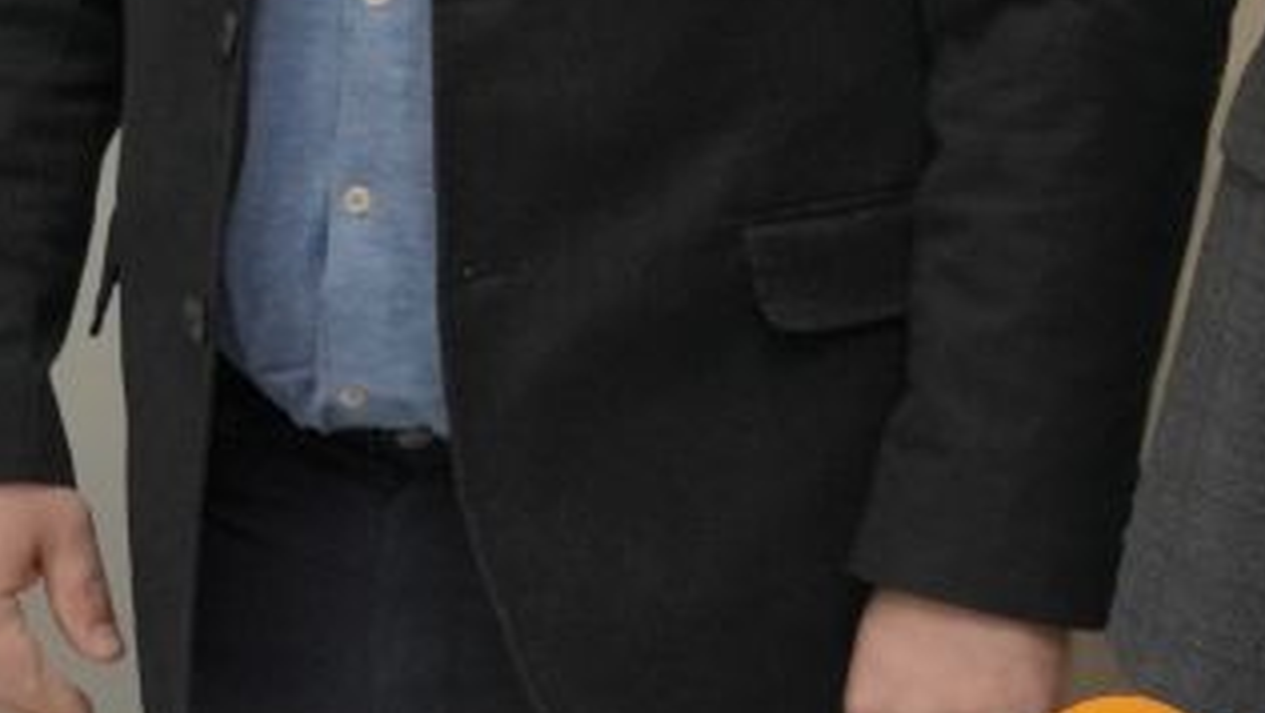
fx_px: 6467
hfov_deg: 10.7
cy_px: -645
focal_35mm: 193
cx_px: 1996
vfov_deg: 6.2
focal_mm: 26.1
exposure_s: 1/160
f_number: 4
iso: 1000
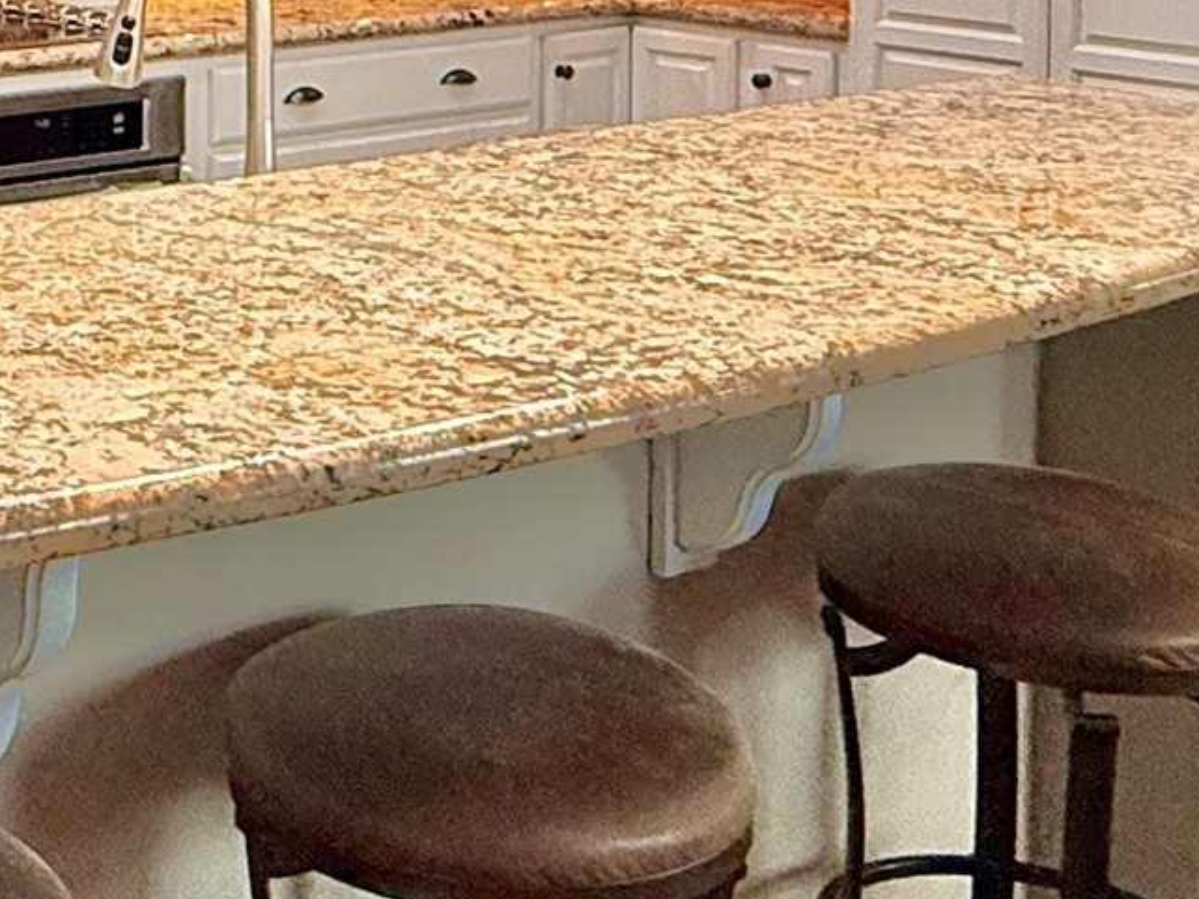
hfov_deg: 26.9
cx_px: -77
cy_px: -179
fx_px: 2320
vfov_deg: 20.5
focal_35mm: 67
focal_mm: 2.22
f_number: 2.2
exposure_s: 1/120
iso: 320
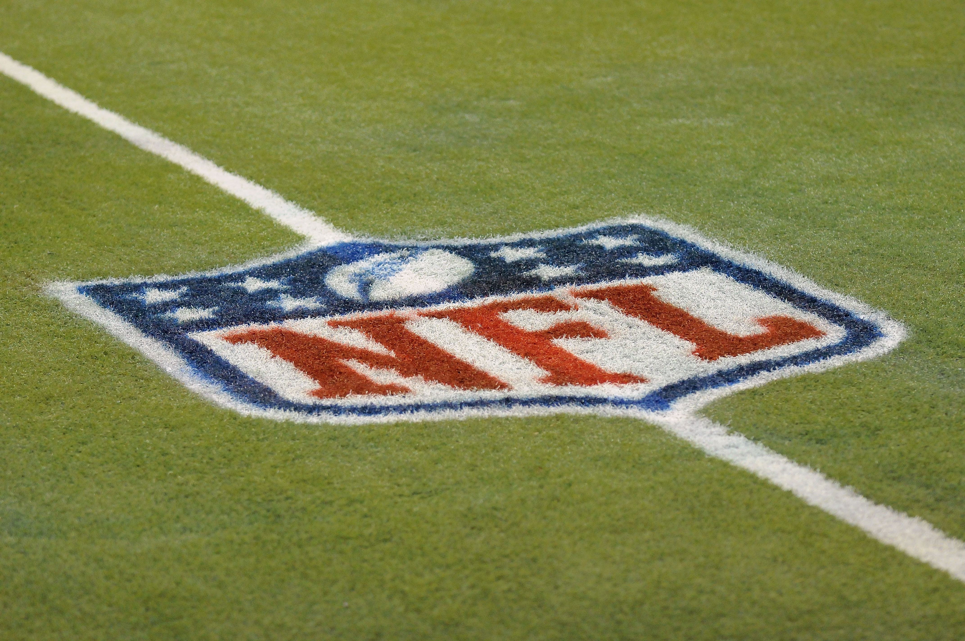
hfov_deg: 15.2
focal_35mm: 135
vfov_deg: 10.1
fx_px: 3614
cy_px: 320
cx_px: 482
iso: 2000
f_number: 2.8
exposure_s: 1/640
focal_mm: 90
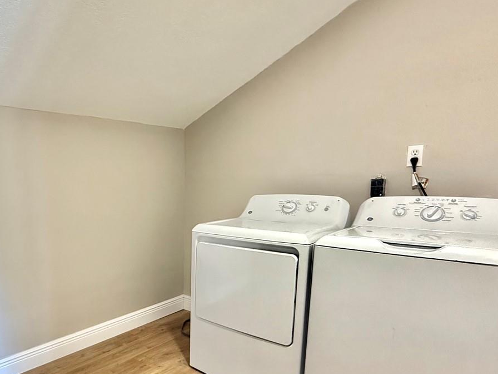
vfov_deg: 54.0
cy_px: 243
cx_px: 130
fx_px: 360
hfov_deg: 65.5
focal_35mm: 25
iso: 800
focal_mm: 2.22
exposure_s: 1/60
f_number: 2.2
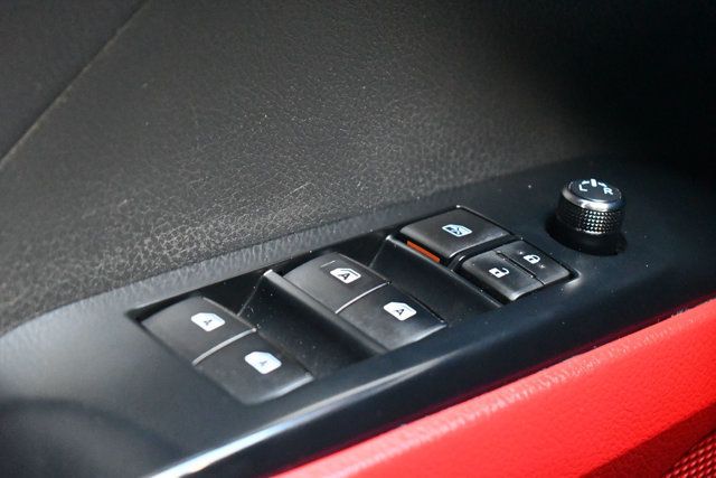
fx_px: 1552
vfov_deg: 17.5
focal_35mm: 78
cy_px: 239
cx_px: 358
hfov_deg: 26.0
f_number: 5.6
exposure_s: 1/60
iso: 12800
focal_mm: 52
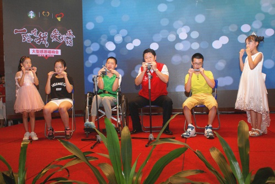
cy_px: 92
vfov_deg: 40.0
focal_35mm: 33
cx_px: 138
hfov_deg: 57.2
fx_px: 252
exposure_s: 1/60
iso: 800
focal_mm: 22
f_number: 4.5
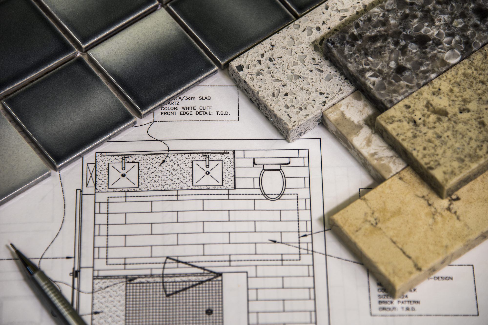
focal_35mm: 210
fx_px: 2848
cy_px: 162
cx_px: 244
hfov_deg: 9.8
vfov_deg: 6.5
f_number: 5.6
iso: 64
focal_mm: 210
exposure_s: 1/80
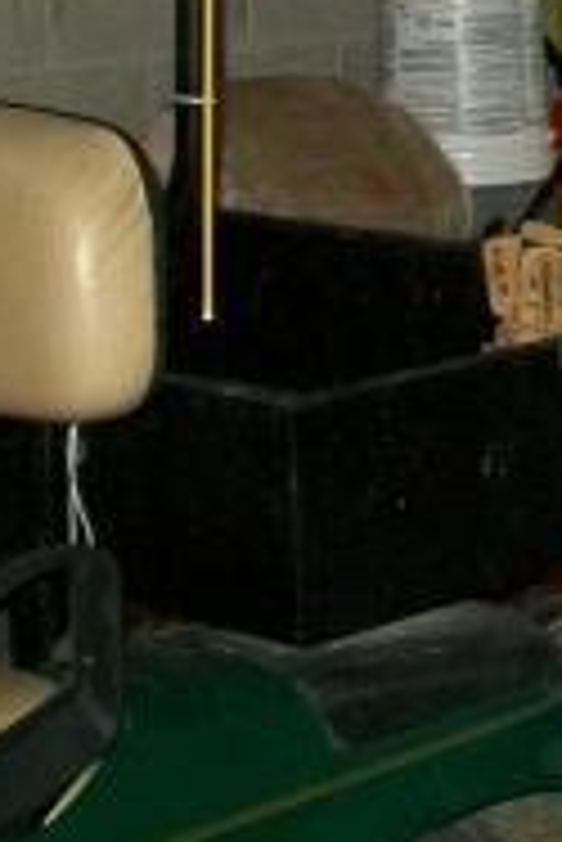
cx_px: 1124
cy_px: -63
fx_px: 2992
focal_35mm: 128
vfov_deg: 15.6
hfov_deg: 10.0
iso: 160
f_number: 2.7
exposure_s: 1/60
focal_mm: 6
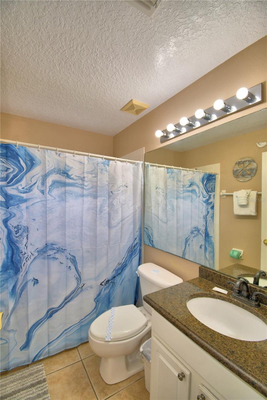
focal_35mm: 15
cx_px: 134
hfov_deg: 77.3
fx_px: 167
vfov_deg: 100.4
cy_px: 200
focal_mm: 10
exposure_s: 1/80
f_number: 4.5
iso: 100
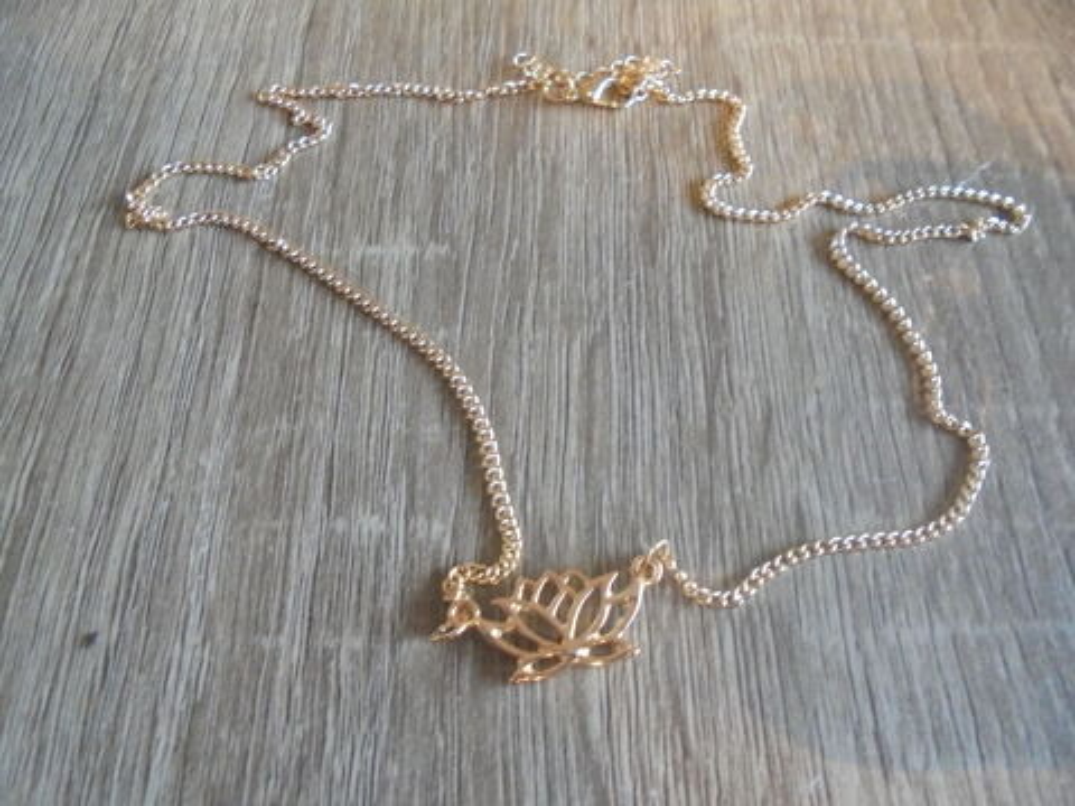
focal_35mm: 26
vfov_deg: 53.1
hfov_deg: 67.3
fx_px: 807
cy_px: 403
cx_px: 538
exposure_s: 1/20
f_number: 3.5
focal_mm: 4.6
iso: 400
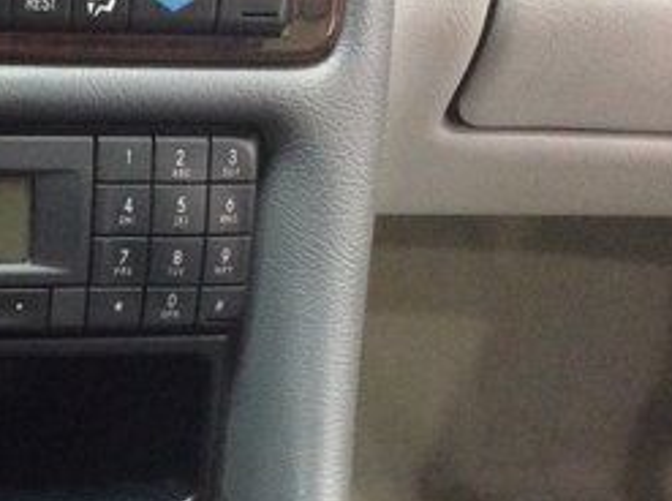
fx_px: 1607
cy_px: 466
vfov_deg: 17.4
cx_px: -24
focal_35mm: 83
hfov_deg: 22.6
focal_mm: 3.3
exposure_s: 1/15
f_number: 2.4
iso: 250
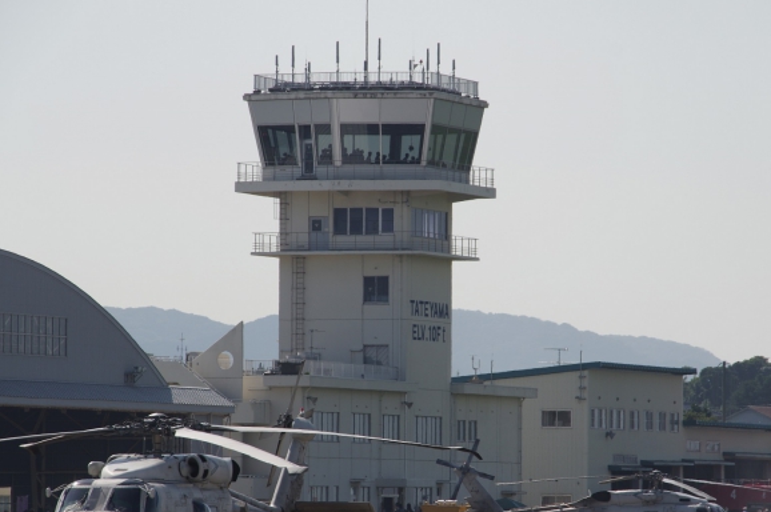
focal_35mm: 296
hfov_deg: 7.0
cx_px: 425
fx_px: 6332
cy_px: 296
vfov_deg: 4.6
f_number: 10
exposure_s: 1/400
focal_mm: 155
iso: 100
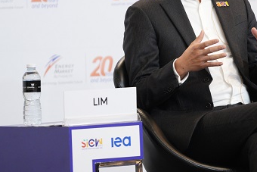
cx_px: 190
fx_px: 3778
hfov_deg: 3.9
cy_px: 33
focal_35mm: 529
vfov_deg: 2.6
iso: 1600
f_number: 2.8
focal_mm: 200
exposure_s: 1/160
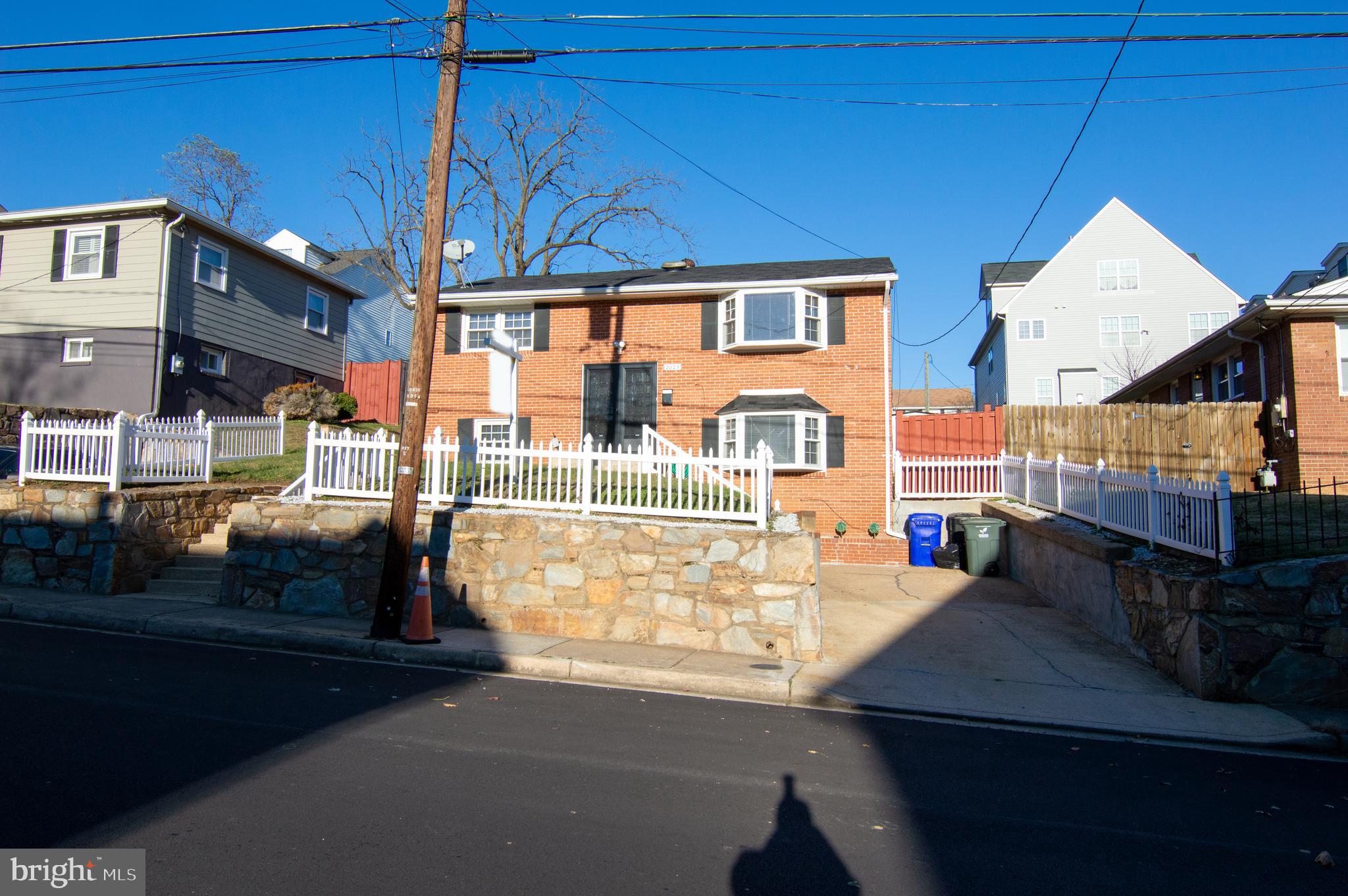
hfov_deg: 73.8
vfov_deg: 53.0
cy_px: 448
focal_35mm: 24
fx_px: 898
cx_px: 674
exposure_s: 1/500
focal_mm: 16
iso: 400
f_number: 11
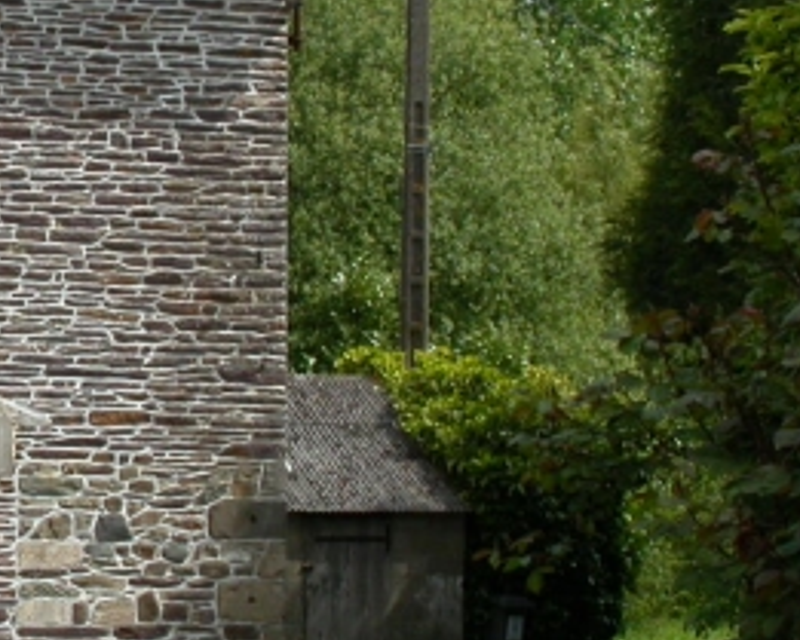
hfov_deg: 14.7
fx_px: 2961
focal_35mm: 125
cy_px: 162
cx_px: -236
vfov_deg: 12.3
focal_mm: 10.2
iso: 100
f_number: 7.3
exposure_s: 1/304
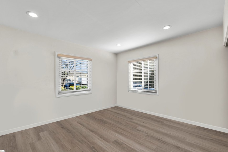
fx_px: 95
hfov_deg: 100.4
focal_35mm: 15
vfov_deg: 77.2
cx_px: 111
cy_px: 80
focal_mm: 14
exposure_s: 1/5
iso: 250
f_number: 9
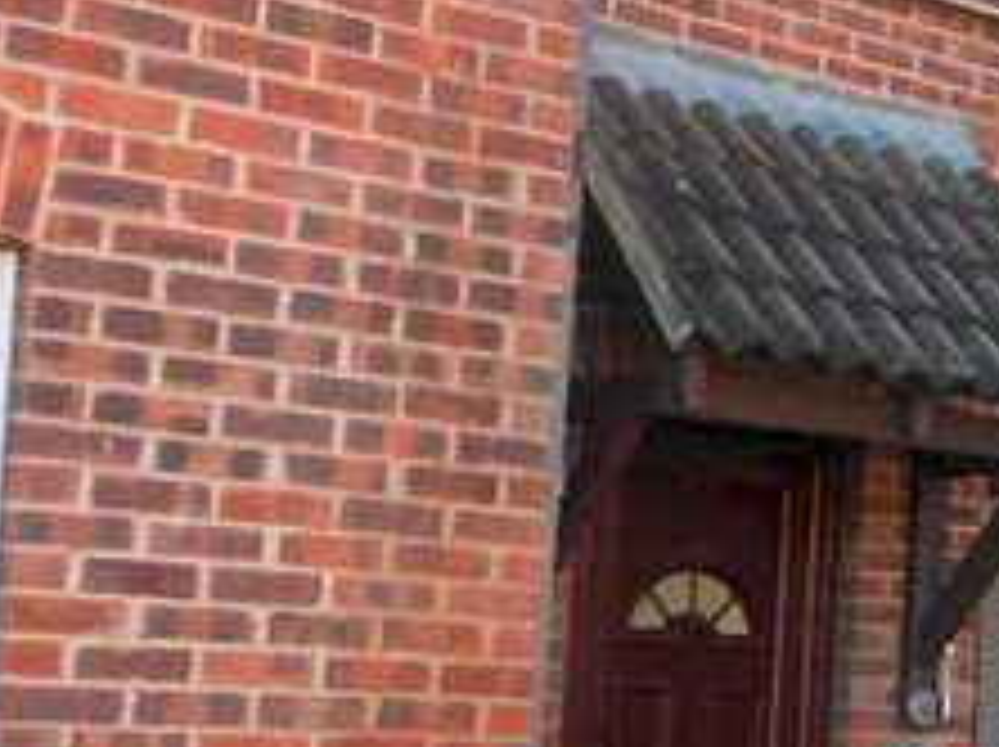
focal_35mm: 82
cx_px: 1166
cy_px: 412
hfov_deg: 22.2
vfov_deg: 18.0
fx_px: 2364
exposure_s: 1/50
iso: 80
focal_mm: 4.6
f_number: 3.2
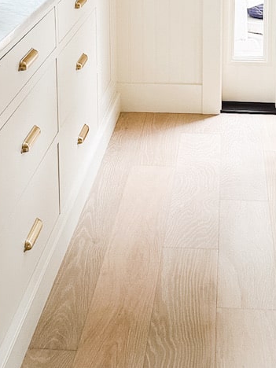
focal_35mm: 67
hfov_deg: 21.9
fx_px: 712
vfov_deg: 26.8
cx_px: 174
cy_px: -29
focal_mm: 6.86
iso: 320
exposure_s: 1/60
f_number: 1.8
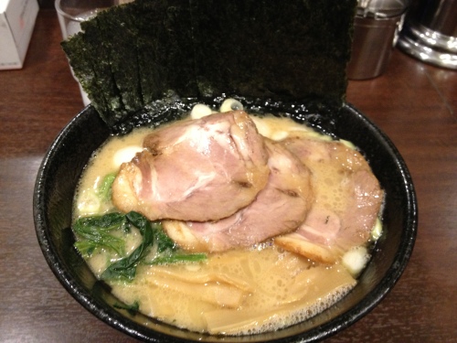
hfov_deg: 52.6
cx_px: 228
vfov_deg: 40.7
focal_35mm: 35
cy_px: 172
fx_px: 462
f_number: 2.4
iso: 320
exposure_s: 1/20
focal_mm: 4.28
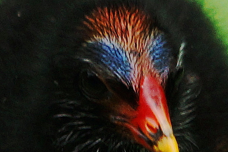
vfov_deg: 2.3
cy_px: 91
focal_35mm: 601
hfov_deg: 3.4
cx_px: 112
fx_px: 3808
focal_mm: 330
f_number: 6.3
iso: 200
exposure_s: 1/500
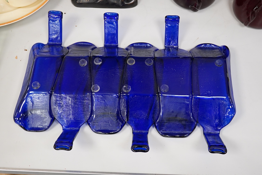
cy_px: 88
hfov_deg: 43.6
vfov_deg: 29.9
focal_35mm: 45
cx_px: 131
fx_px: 327
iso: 2500
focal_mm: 30
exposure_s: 1/200
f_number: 4
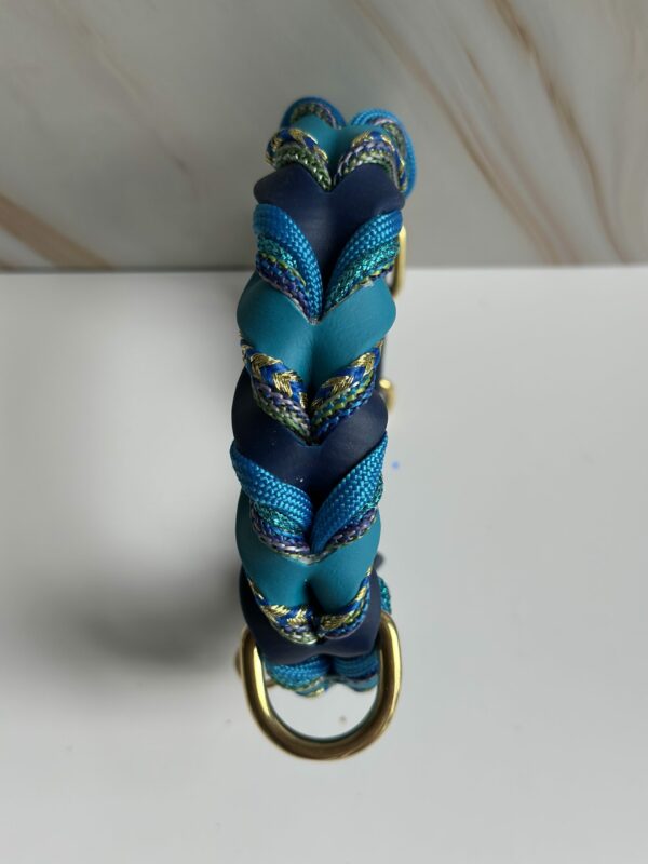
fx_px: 1198
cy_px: 432
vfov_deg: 39.7
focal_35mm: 48
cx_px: 324
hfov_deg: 30.3
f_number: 1.78
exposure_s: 1/283
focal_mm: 6.86
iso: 80
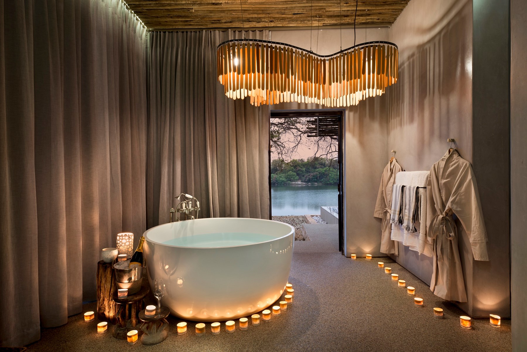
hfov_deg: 84.0
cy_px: 176
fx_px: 293
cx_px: 264
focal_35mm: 20
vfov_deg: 62.0
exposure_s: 4
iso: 200
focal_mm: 20
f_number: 9.5
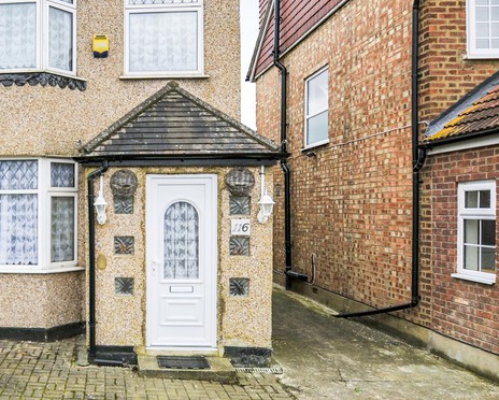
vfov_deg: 47.2
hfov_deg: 51.8
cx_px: 70
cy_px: 191
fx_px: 458
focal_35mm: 31
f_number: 5.6
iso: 200
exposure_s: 1/320
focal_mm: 10
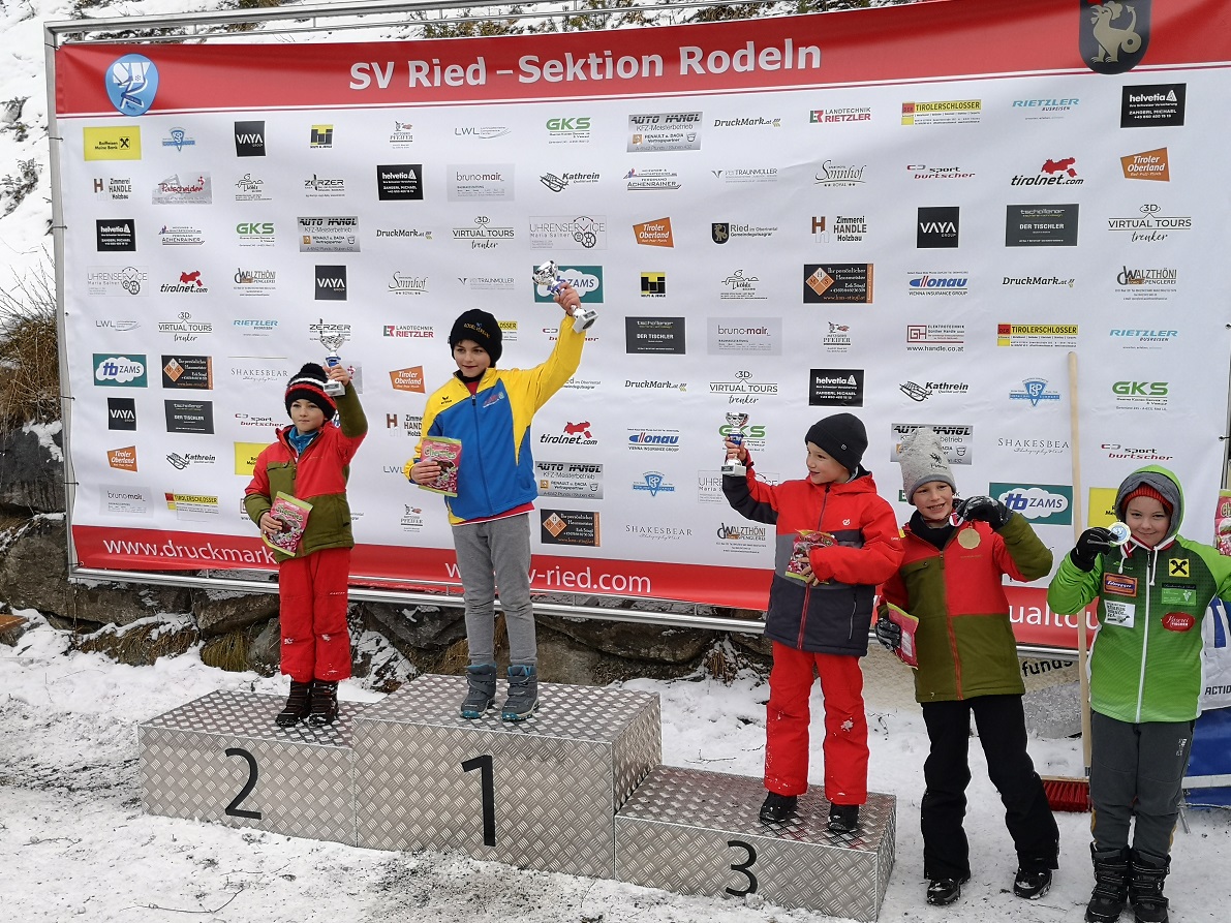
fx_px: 1280
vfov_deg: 39.7
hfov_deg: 51.4
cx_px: 616
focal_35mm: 36
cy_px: 462
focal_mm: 3.95
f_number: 1.8
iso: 50
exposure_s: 1/403
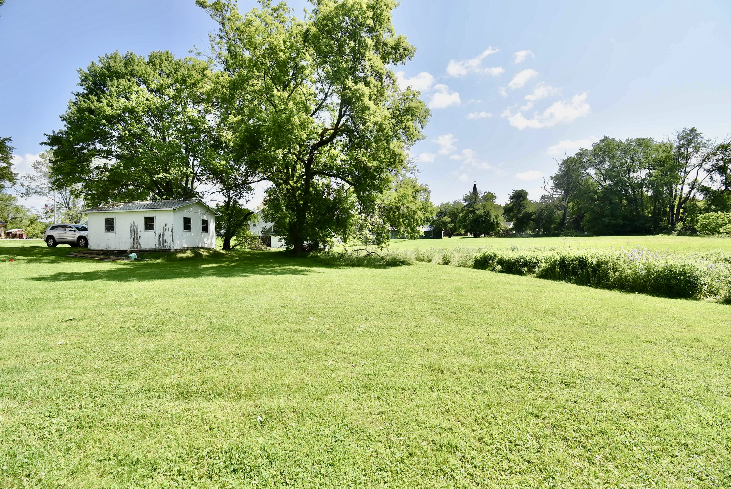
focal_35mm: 15
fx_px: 305
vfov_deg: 77.4
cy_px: 244
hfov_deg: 100.3
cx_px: 366
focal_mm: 10
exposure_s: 1/250
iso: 110
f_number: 8
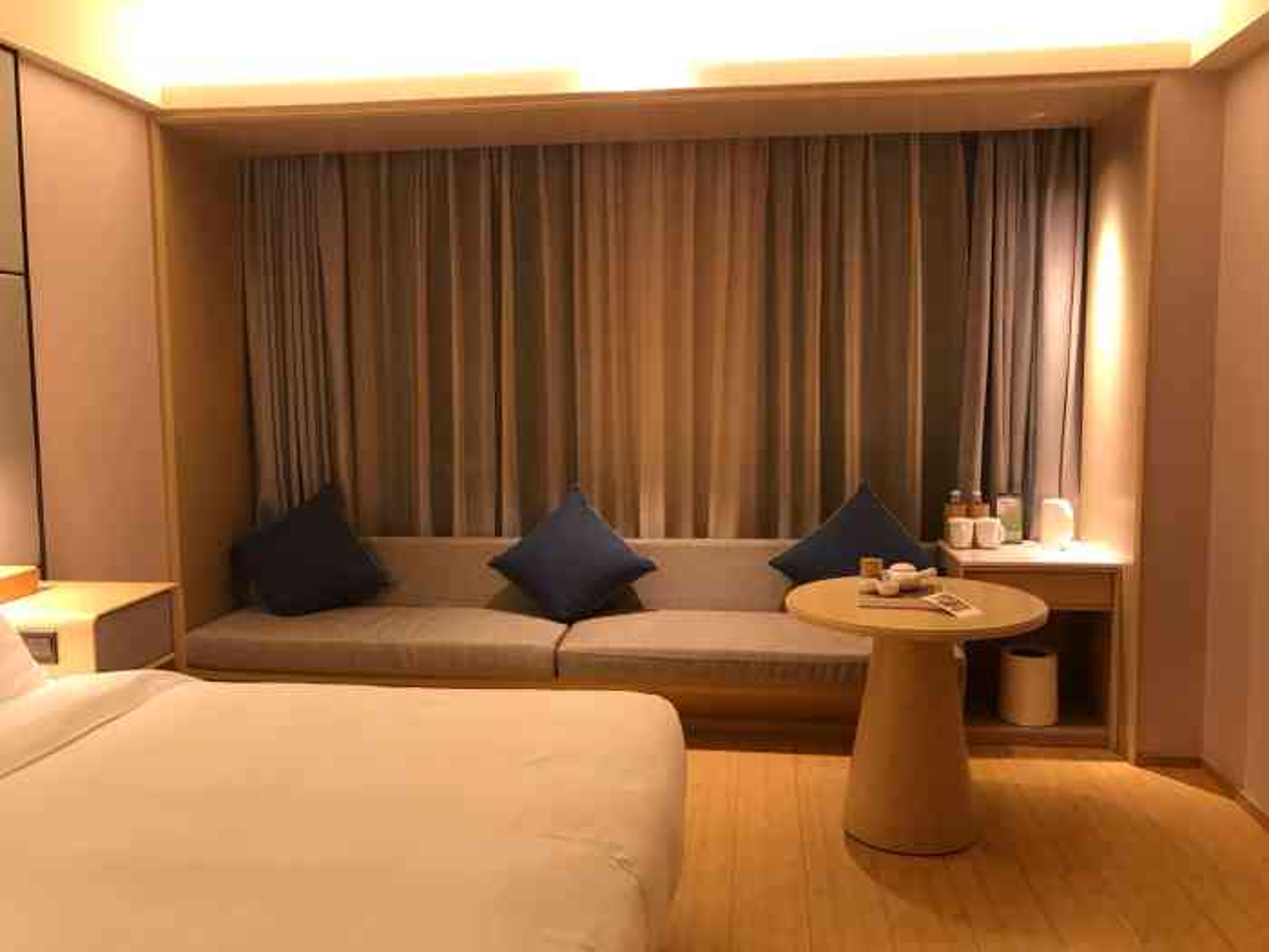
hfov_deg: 63.4
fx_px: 1026
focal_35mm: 28
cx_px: 634
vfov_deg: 49.7
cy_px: 476
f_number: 1.8
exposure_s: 1/17
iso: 50
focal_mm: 3.99
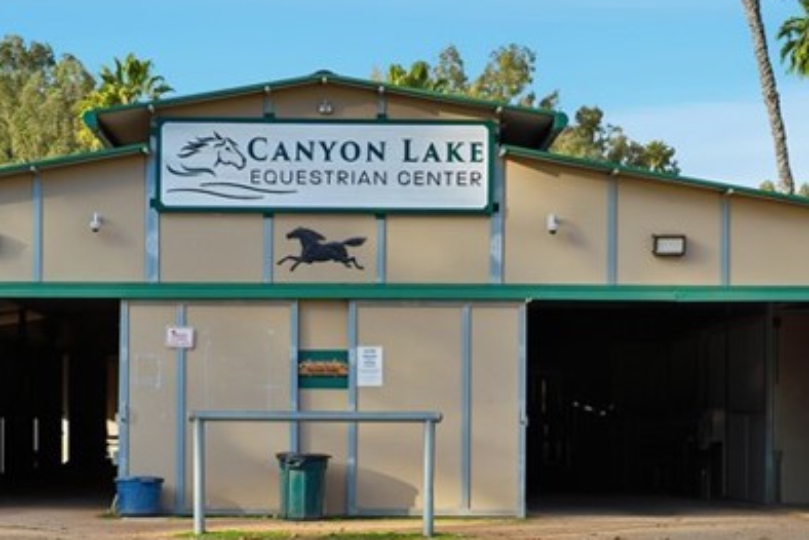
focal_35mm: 91
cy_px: 412
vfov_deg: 15.0
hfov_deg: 22.3
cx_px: 329
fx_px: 2046
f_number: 8
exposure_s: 1/2500
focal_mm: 35
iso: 320
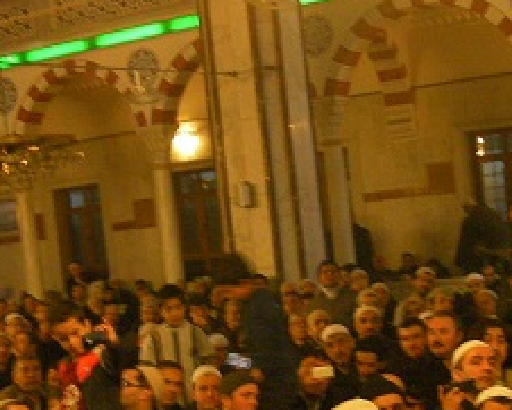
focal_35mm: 82
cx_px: 333
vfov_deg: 18.5
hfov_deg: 23.2
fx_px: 1243
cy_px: 341
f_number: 3.5
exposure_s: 1/14.7
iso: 400
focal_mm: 6.8
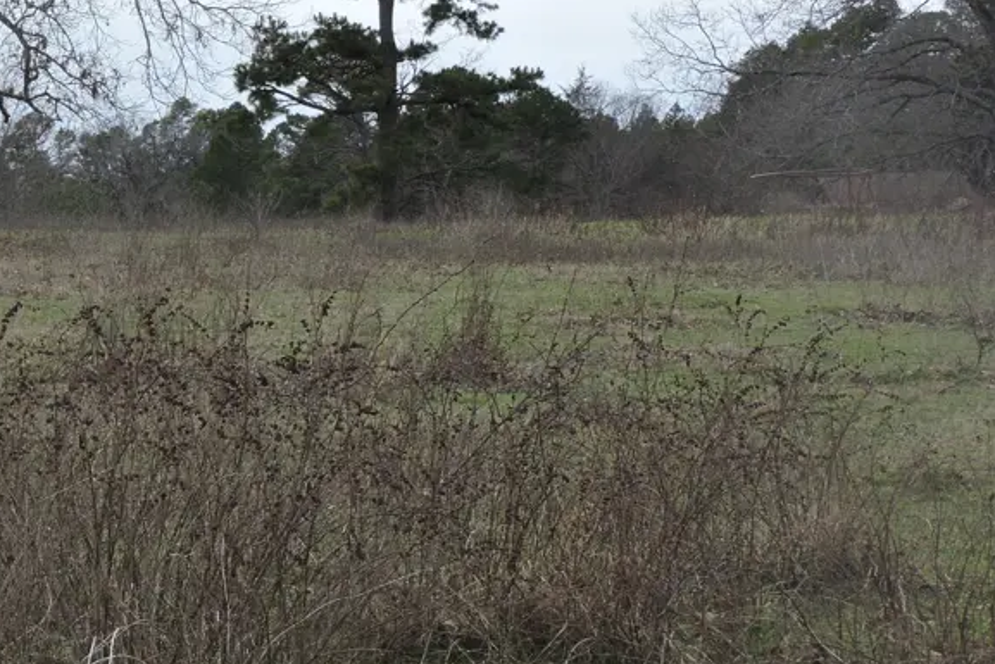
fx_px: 3290
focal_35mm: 119
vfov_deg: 11.5
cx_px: -10
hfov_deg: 16.8
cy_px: 85
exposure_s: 1/320
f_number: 3.7
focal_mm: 9.8
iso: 100
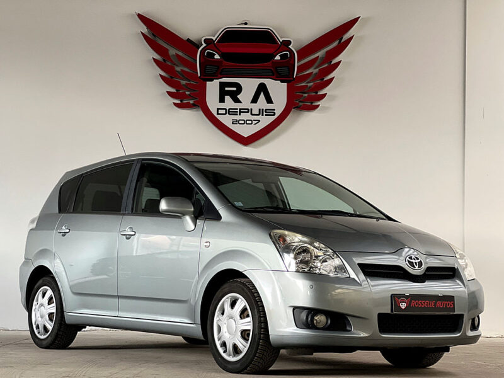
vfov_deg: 19.1
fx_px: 1121
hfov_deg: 25.3
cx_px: 252
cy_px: 189
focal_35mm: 77
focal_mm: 9
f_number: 2.8
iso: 250
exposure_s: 1/119
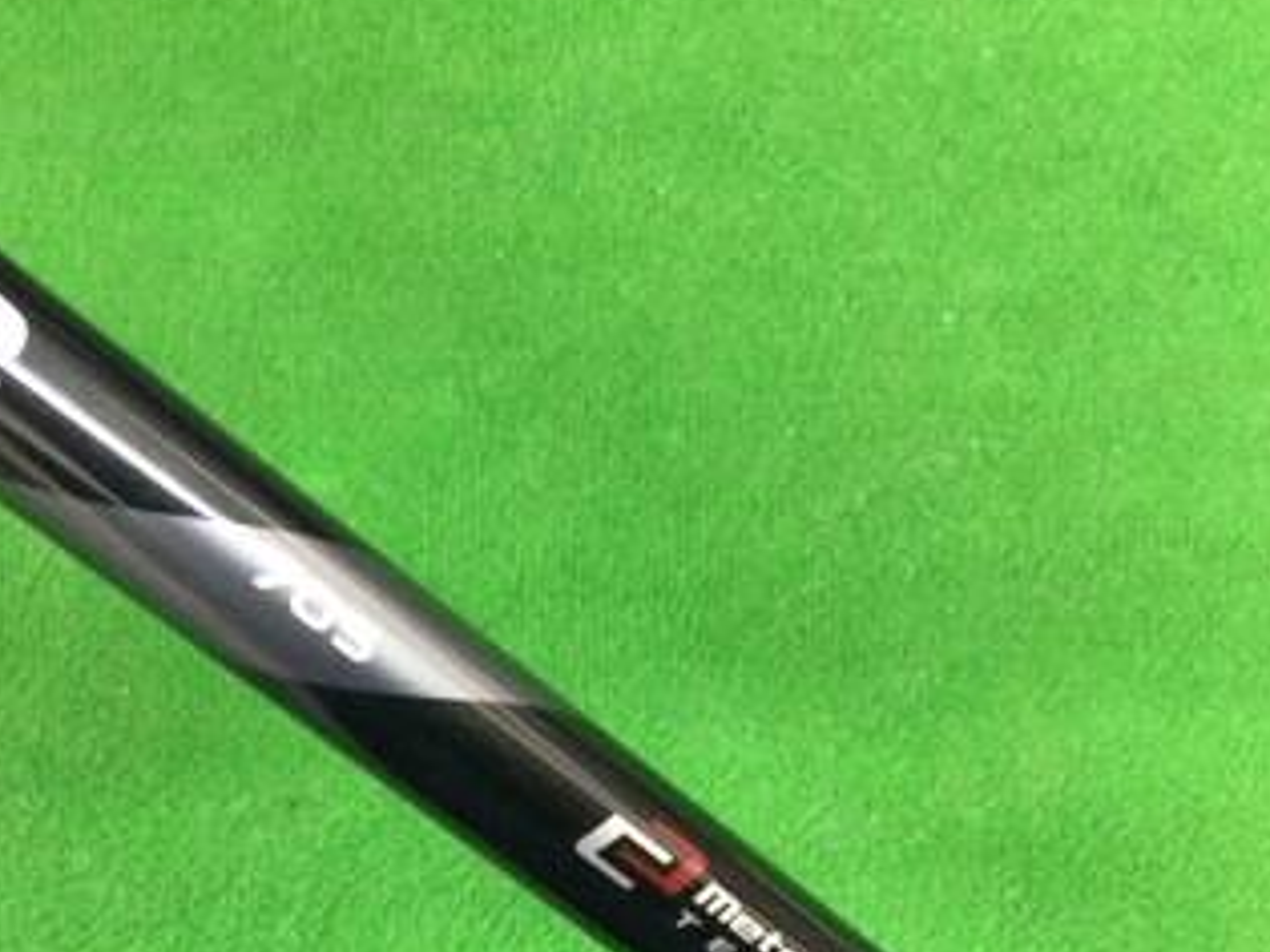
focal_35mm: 63
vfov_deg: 22.7
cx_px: 516
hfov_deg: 30.7
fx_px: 2310
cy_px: 839
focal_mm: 3.3
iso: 200
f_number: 2.4
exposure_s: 1/24
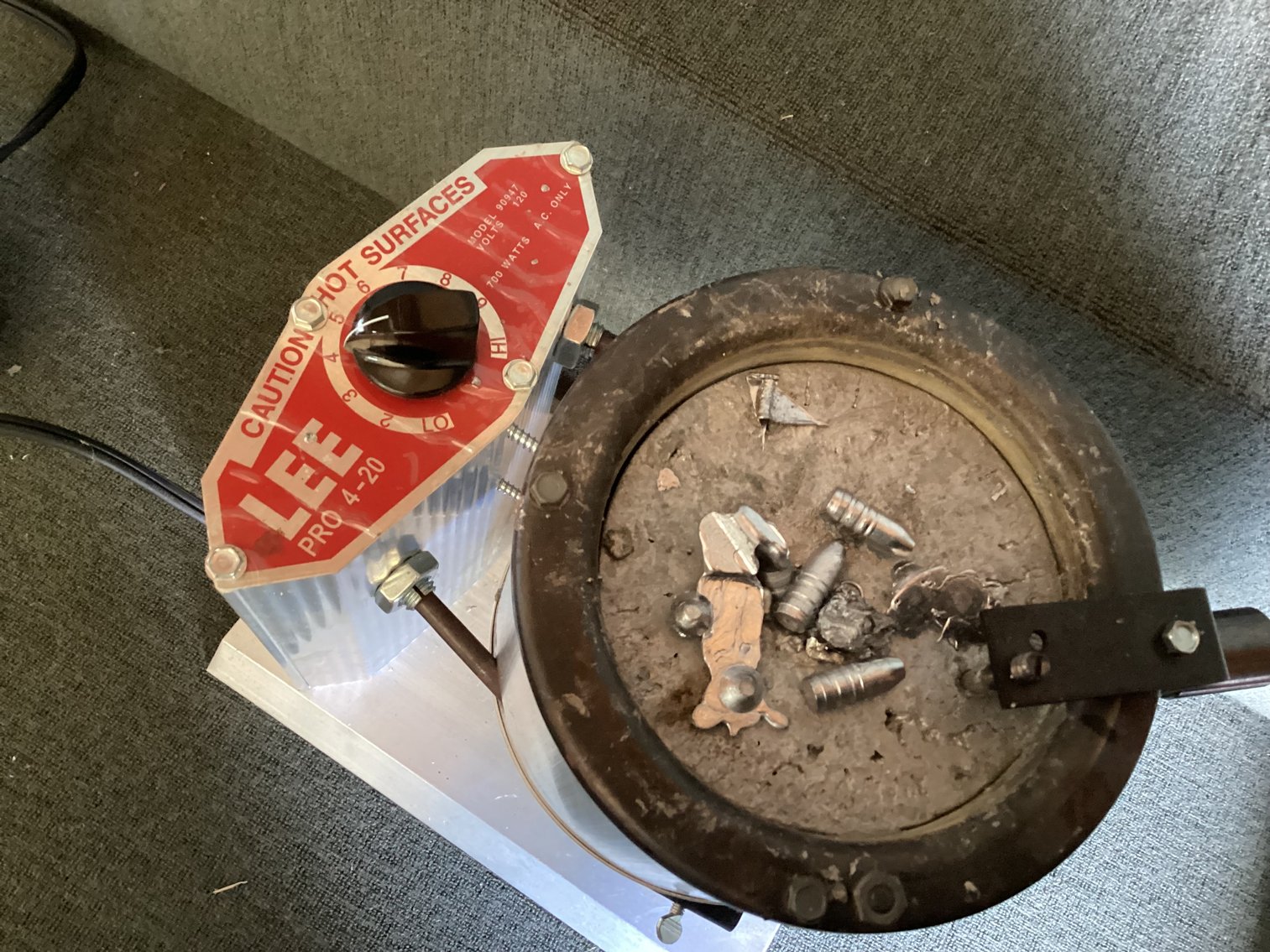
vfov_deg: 45.4
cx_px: 635
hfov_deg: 58.3
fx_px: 1137
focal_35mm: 31
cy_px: 476
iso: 640
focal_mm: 3.3
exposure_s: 1/25
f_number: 2.4
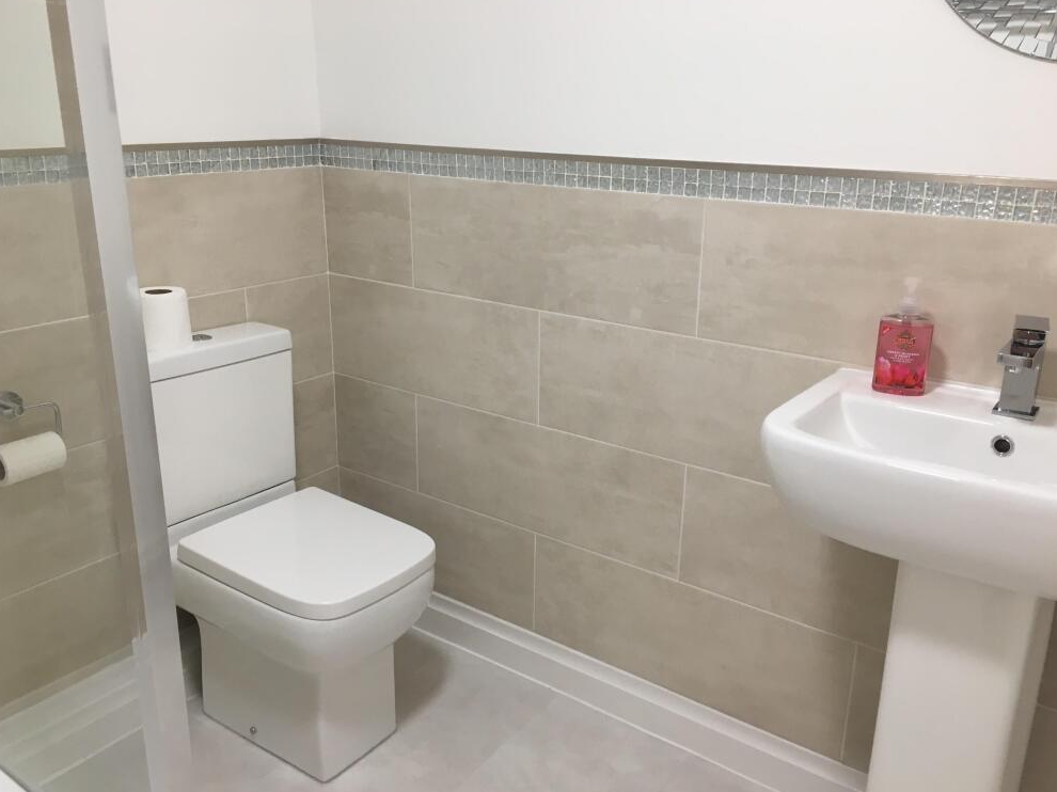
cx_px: 515
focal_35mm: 30
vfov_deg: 46.8
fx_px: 916
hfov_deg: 60.0
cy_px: 398
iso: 64
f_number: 2.2
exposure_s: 1/33
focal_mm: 4.15
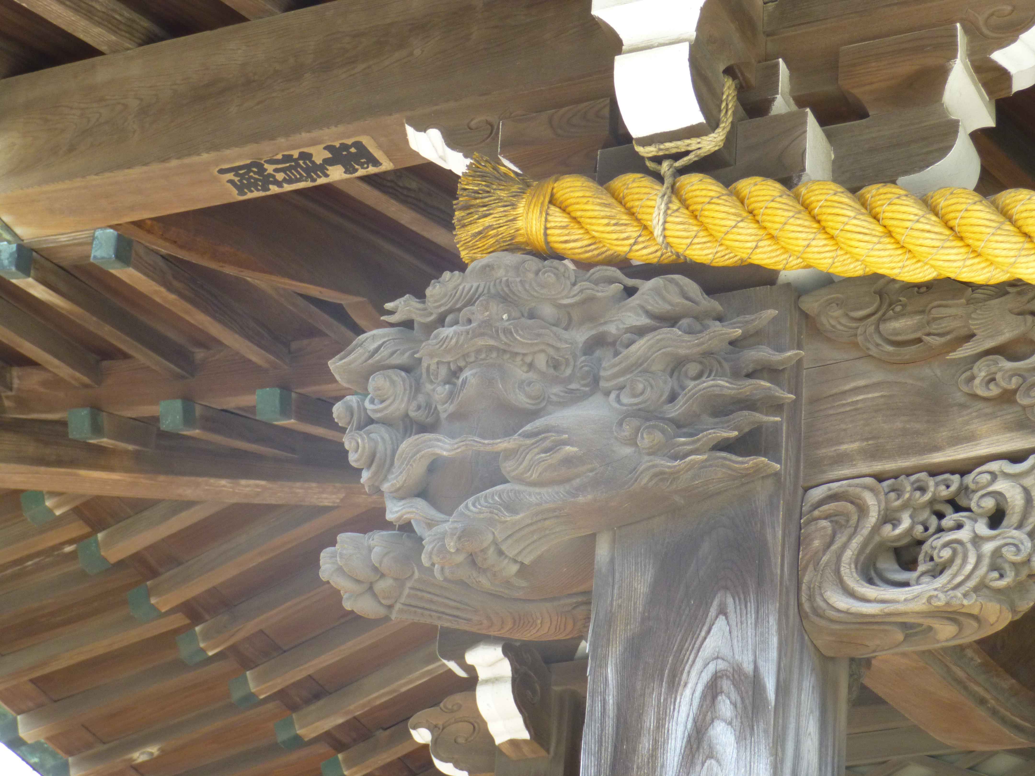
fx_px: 3199
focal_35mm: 107
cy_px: 388
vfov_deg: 13.8
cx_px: 518
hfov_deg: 18.4
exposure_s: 1/80
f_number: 5.4
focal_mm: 19.1
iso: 250
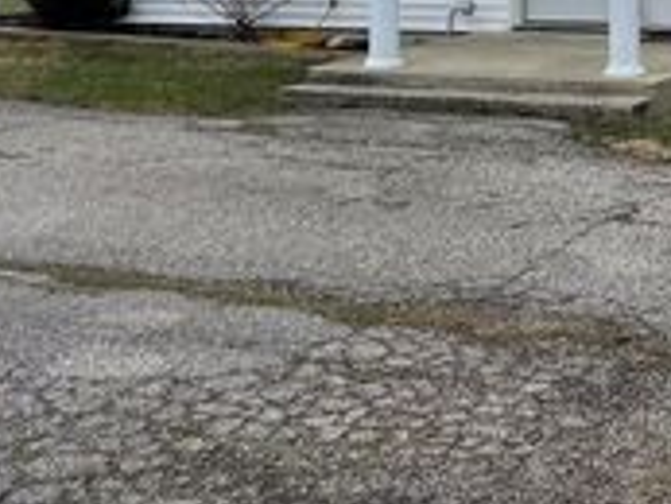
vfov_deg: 18.1
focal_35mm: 75
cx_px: 733
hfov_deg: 24.3
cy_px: -188
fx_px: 1455
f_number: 1.6
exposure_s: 1/1984
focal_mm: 4.2
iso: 32
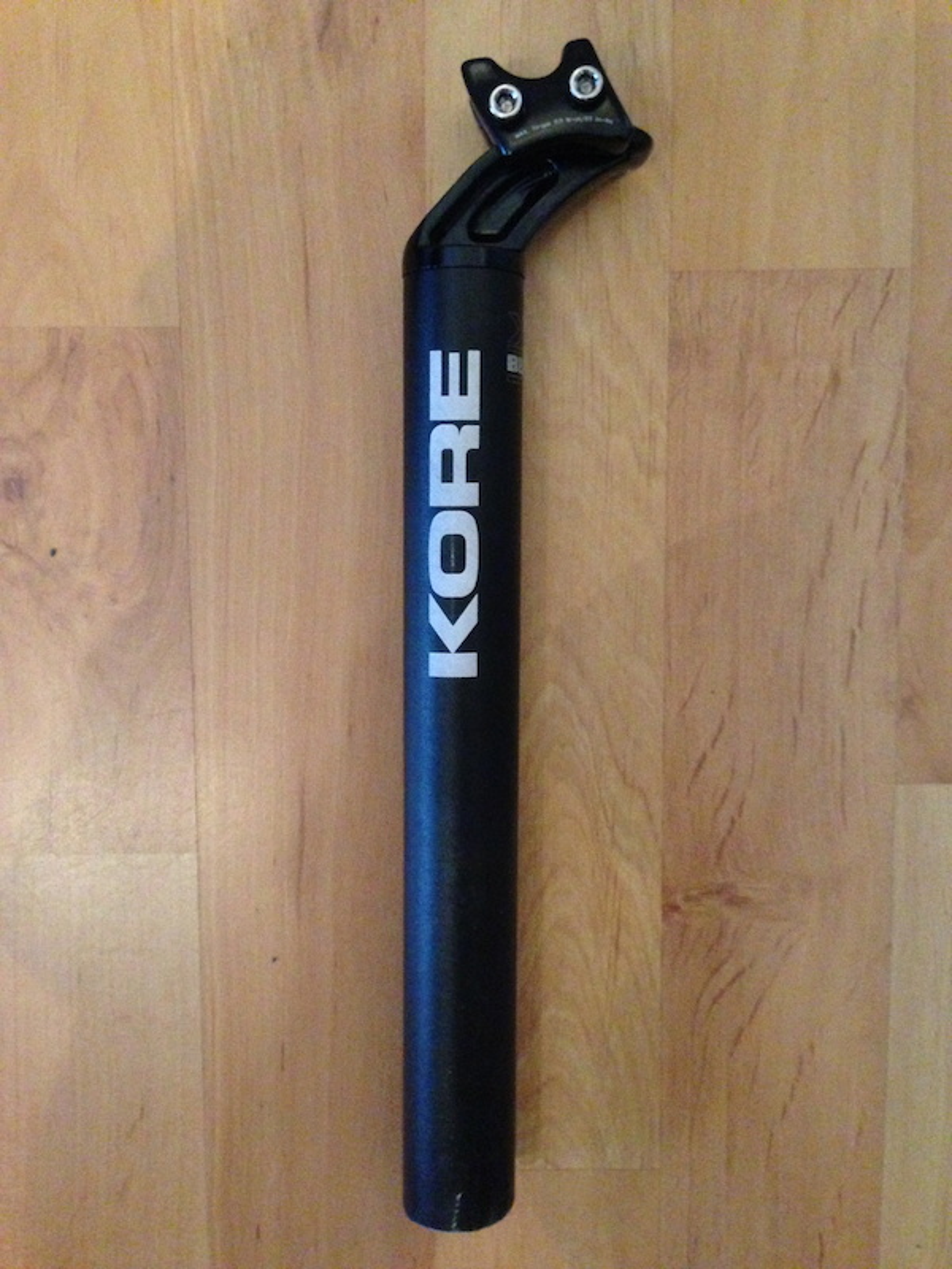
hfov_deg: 42.9
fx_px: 1210
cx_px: 476
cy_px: 634
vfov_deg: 55.4
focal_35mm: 33
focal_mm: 4.13
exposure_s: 1/15
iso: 800
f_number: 2.4
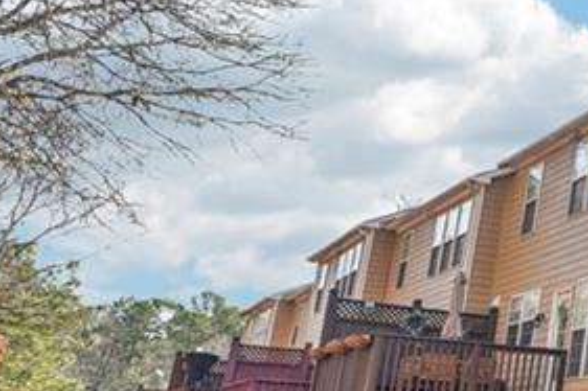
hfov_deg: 23.3
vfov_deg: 25.3
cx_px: 1015
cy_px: 237
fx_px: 868
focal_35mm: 53
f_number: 8
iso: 320
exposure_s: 1/80
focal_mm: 14.6
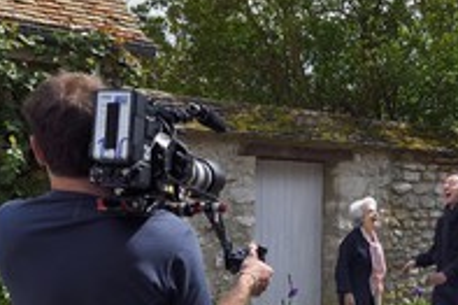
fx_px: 814
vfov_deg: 20.6
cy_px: 298
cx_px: 353
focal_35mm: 64
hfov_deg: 30.8
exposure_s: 1/400
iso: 200
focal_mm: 30
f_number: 8
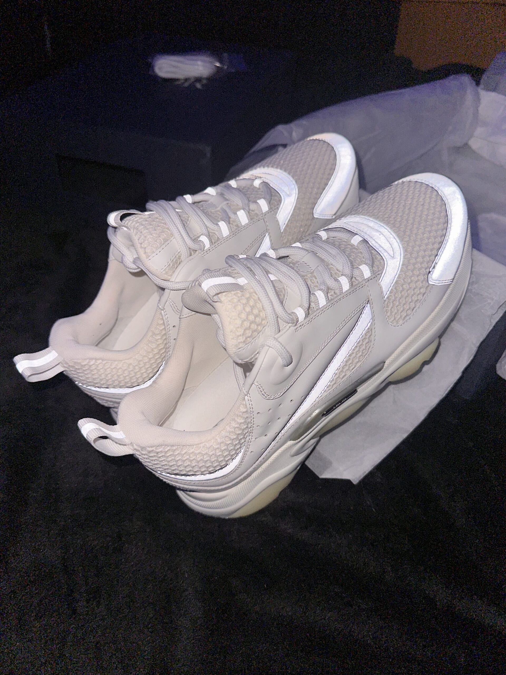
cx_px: 253
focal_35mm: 24
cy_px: 338
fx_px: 468
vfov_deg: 71.6
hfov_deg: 56.8
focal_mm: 6.86
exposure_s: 1/4
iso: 50
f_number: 1.78
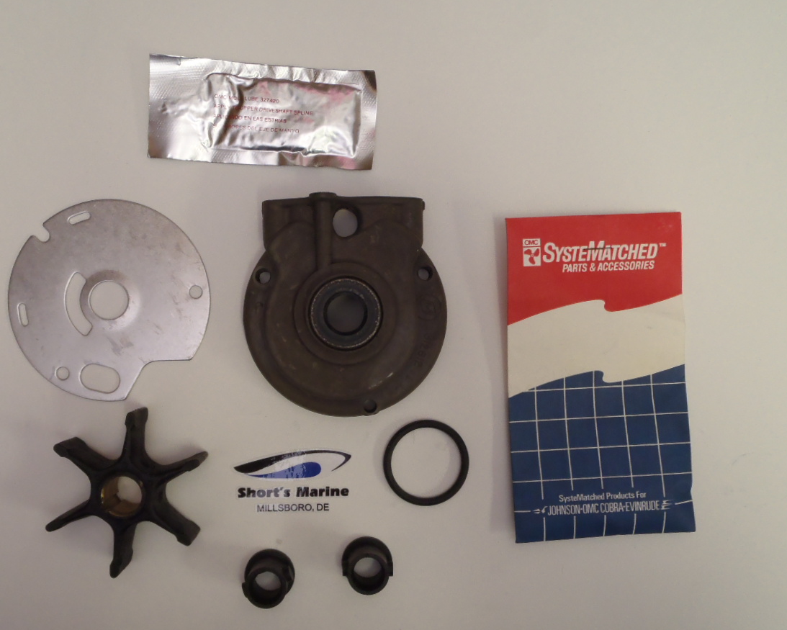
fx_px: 746
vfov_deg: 45.8
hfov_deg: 55.5
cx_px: 346
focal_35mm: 32
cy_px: 343
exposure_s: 1/20
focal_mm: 5
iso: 200
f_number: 3.5
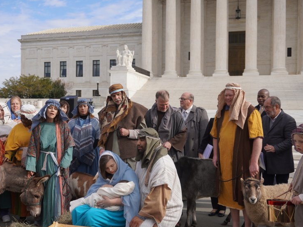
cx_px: 132
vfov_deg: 34.7
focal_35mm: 42
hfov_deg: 45.1
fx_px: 364
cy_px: 114
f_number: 5
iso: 100
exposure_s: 1/500
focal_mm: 25
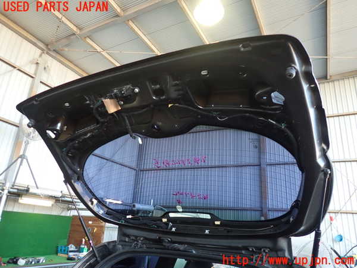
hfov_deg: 69.4
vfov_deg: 54.9
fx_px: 258
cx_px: 178
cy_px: 134
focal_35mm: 25
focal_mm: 4.5
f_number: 2
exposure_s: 1/60
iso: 160
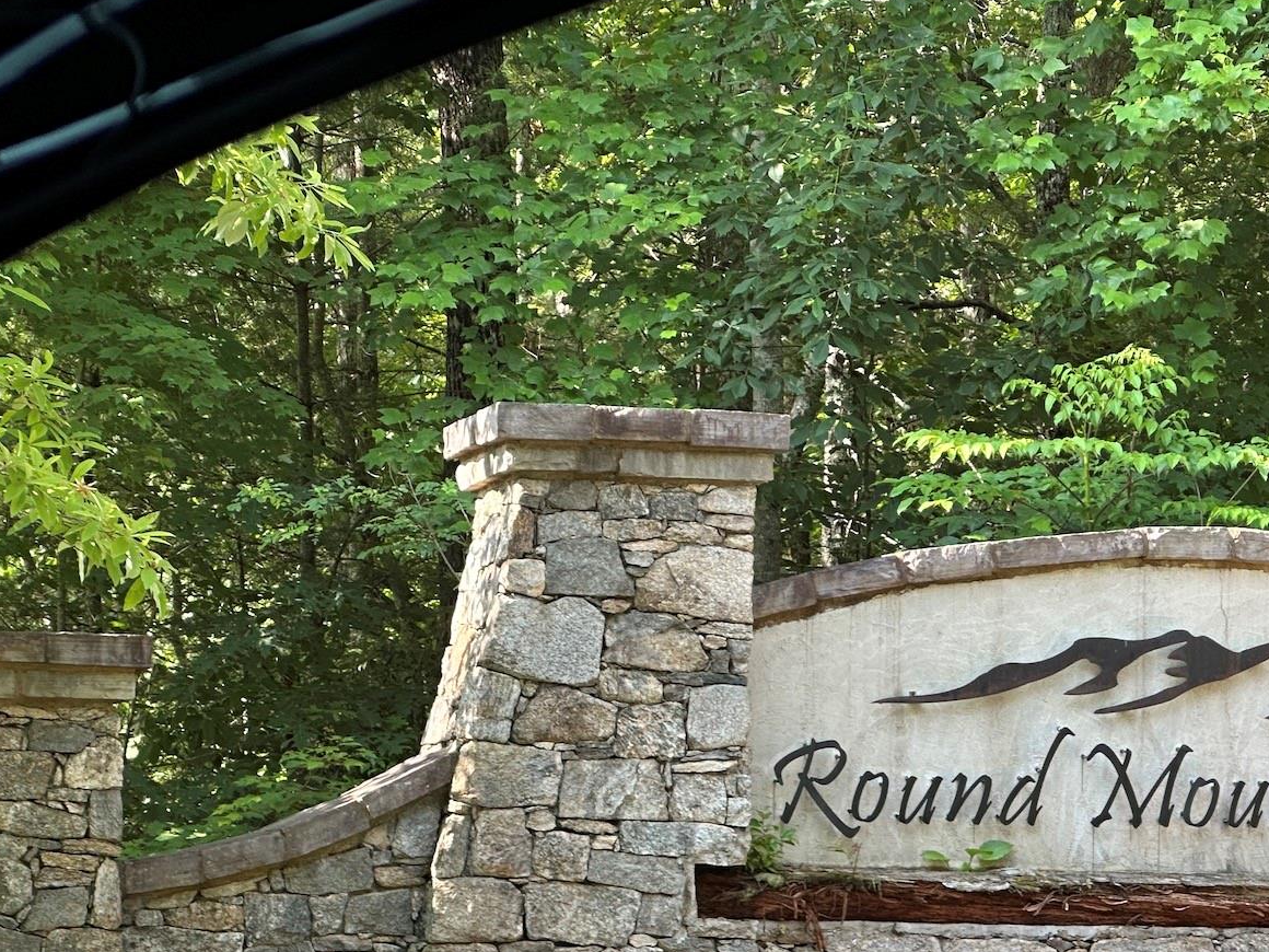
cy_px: 808
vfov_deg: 10.9
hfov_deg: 14.5
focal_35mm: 136
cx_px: 940
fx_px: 4986
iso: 32
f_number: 2.8
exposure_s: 1/122
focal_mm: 9
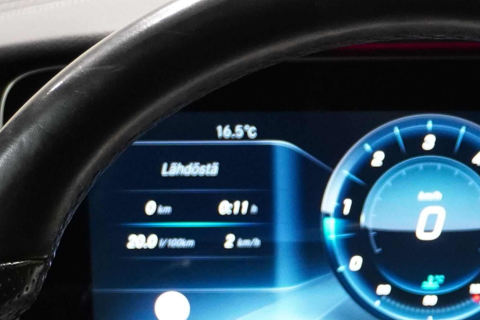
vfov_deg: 9.6
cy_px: 500
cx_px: 424
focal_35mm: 139
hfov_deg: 14.6
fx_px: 1853
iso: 2000
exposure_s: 1/40
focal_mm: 24
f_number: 4.5
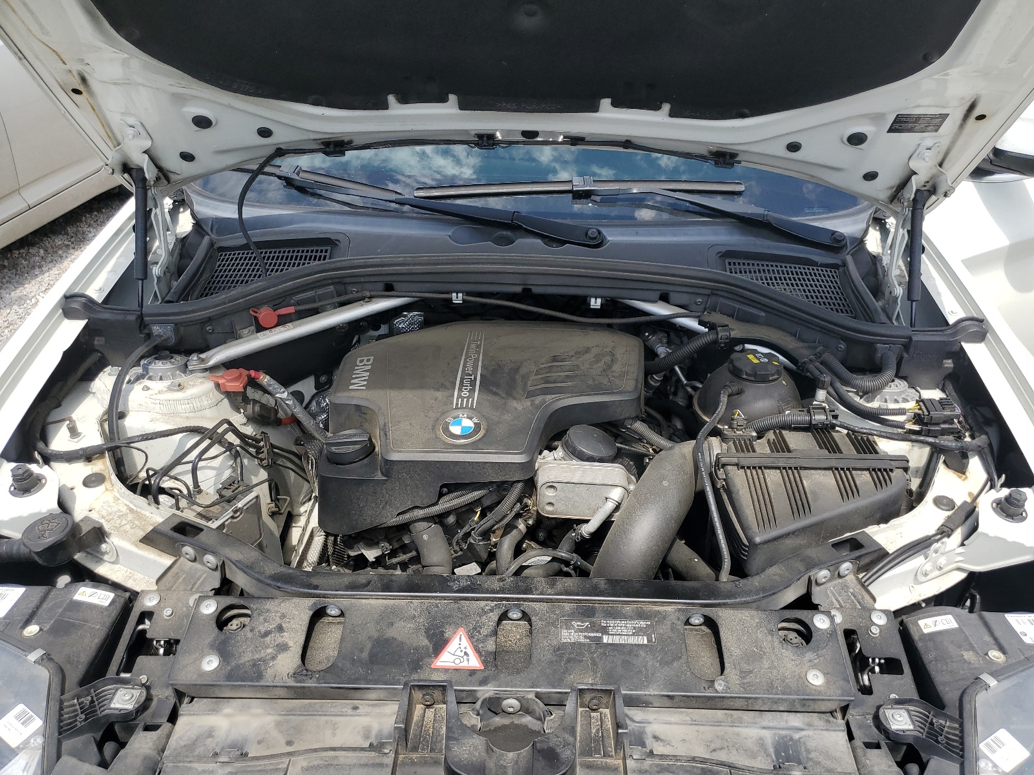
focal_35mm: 26
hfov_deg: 67.3
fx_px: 777
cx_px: 517
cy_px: 388
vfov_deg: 53.1
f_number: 1.5
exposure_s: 1/2000
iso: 50
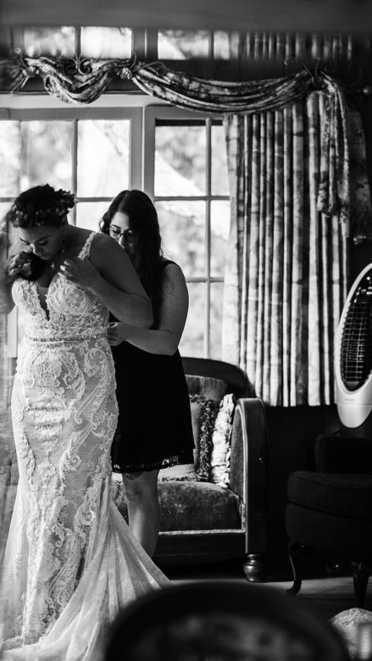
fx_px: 2051
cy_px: 332
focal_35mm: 117
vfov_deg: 18.3
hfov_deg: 10.4
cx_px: 169
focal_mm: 85
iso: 640
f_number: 1.8
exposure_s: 1/640
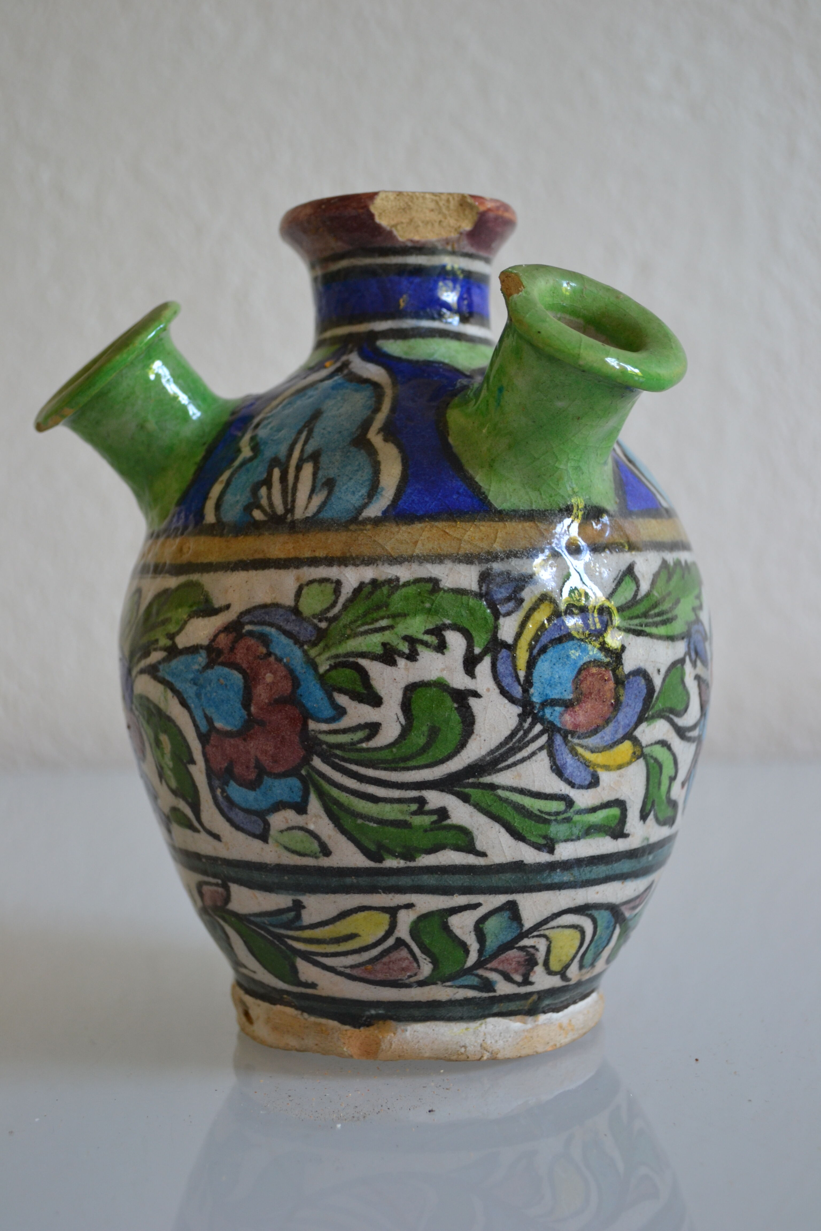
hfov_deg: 25.1
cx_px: 410
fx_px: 1847
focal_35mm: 54
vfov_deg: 36.9
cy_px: 616
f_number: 5
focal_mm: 36
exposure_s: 1/25
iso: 400
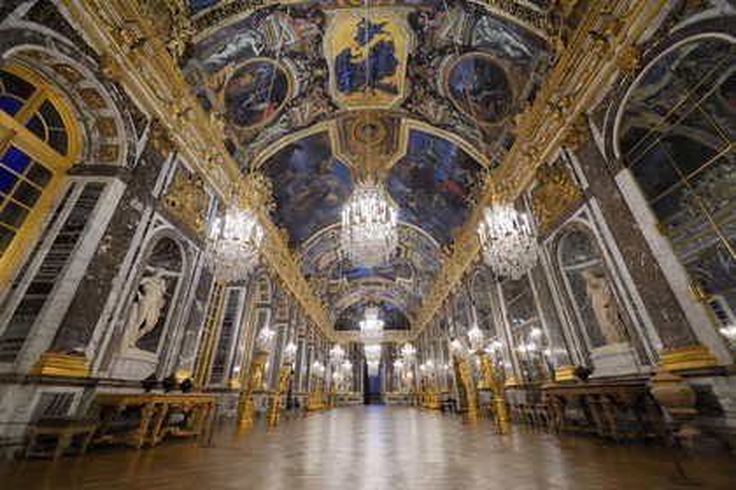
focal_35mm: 14
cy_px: 245
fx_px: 286
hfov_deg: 104.3
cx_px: 368
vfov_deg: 81.2
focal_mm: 14
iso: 200
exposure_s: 5
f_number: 6.3
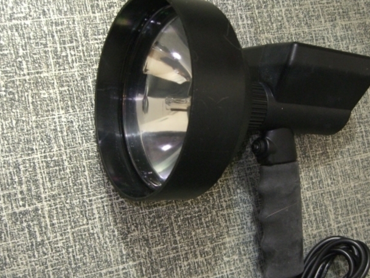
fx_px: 534
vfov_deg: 29.0
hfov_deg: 38.1
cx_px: 211
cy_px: 169
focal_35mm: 50
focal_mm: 7.9
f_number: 2.8
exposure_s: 1/4
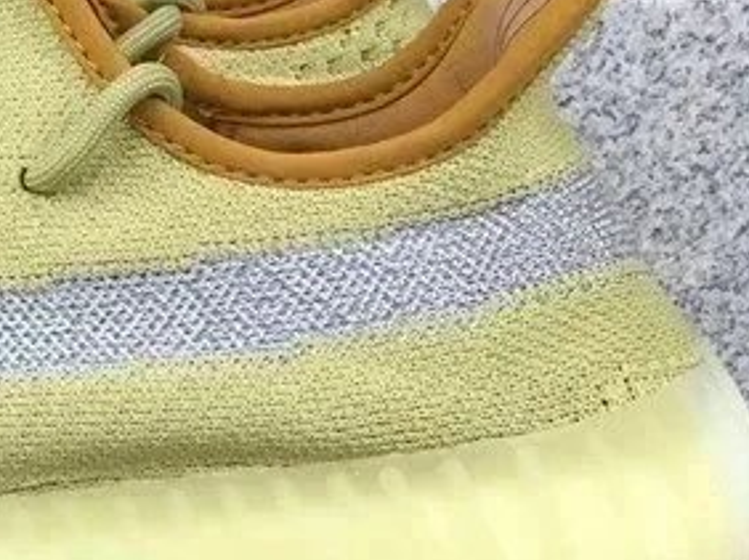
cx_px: -50
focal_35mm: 99
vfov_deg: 14.8
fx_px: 2140
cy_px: 500
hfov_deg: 19.1
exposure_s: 1/468
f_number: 2.4
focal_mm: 3.3
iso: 25
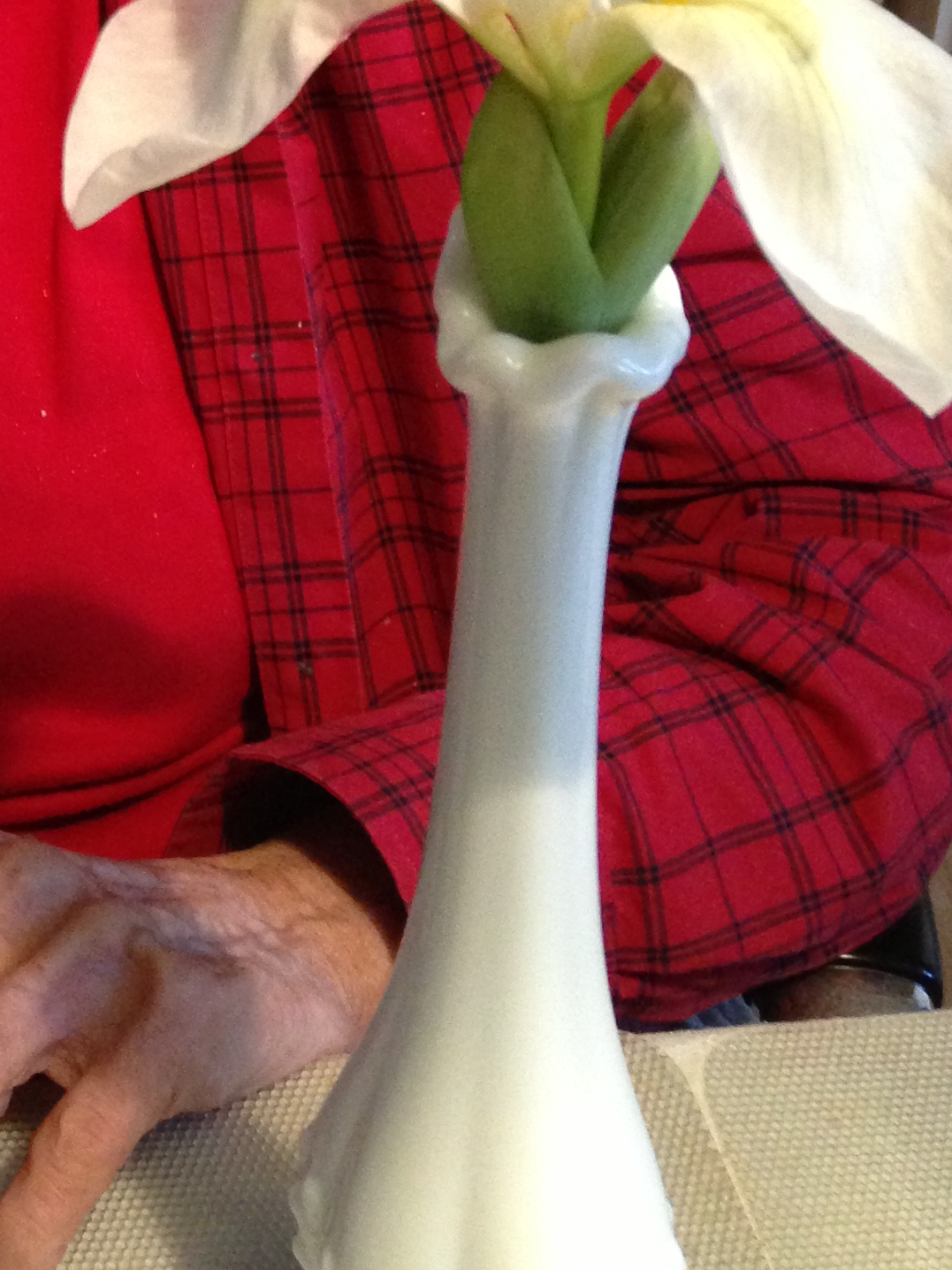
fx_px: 2750
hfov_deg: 18.9
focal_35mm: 75
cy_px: -119
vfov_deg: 24.3
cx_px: -94
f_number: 2.4
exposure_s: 1/20
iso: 320
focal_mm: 4.13
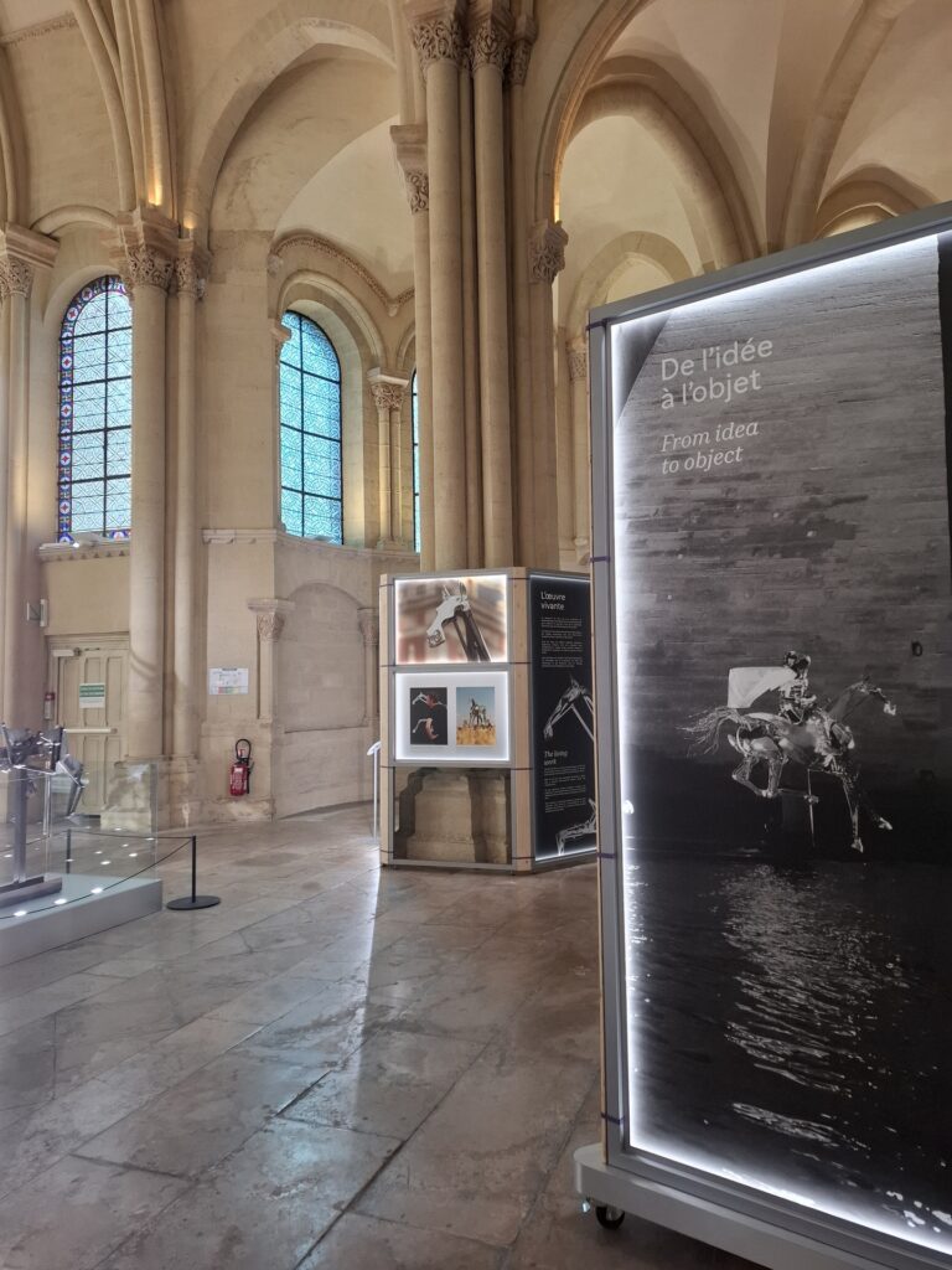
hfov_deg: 58.9
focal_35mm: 23
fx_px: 843
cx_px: 476
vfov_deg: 73.9
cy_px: 635
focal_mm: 5.54
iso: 160
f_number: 1.8
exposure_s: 1/50
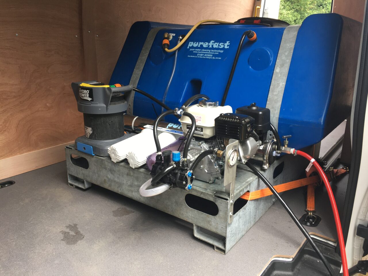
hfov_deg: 61.7
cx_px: 184
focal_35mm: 29
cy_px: 138
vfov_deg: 48.2
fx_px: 308
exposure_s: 1/100
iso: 40
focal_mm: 4.15
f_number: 2.2
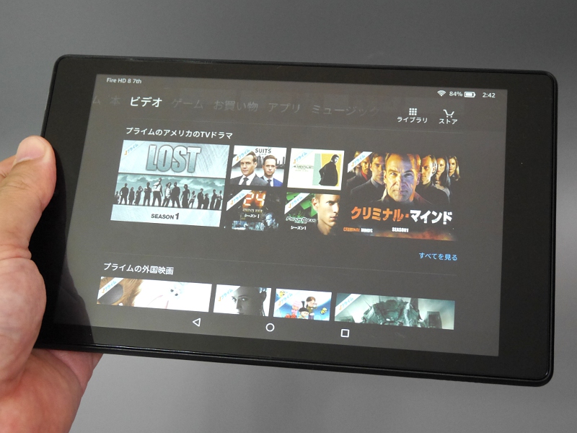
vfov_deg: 26.1
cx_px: 288
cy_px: 216
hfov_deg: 34.3
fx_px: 933
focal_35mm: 56
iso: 1600
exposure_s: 1/60
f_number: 5.2
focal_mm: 28
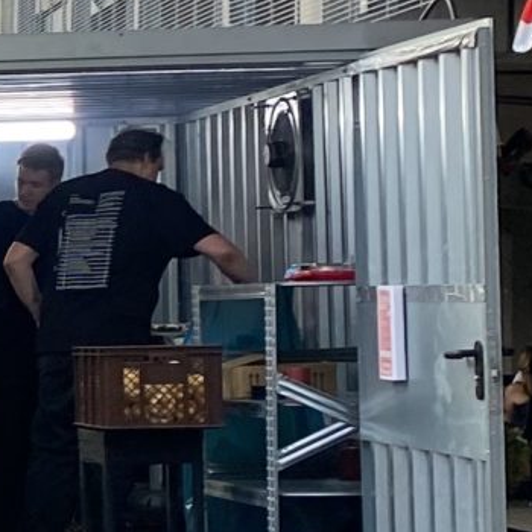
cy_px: 351
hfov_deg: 9.4
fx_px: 2921
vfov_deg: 10.4
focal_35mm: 168
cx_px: -702
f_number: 1.8
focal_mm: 4.25
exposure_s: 1/122
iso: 40
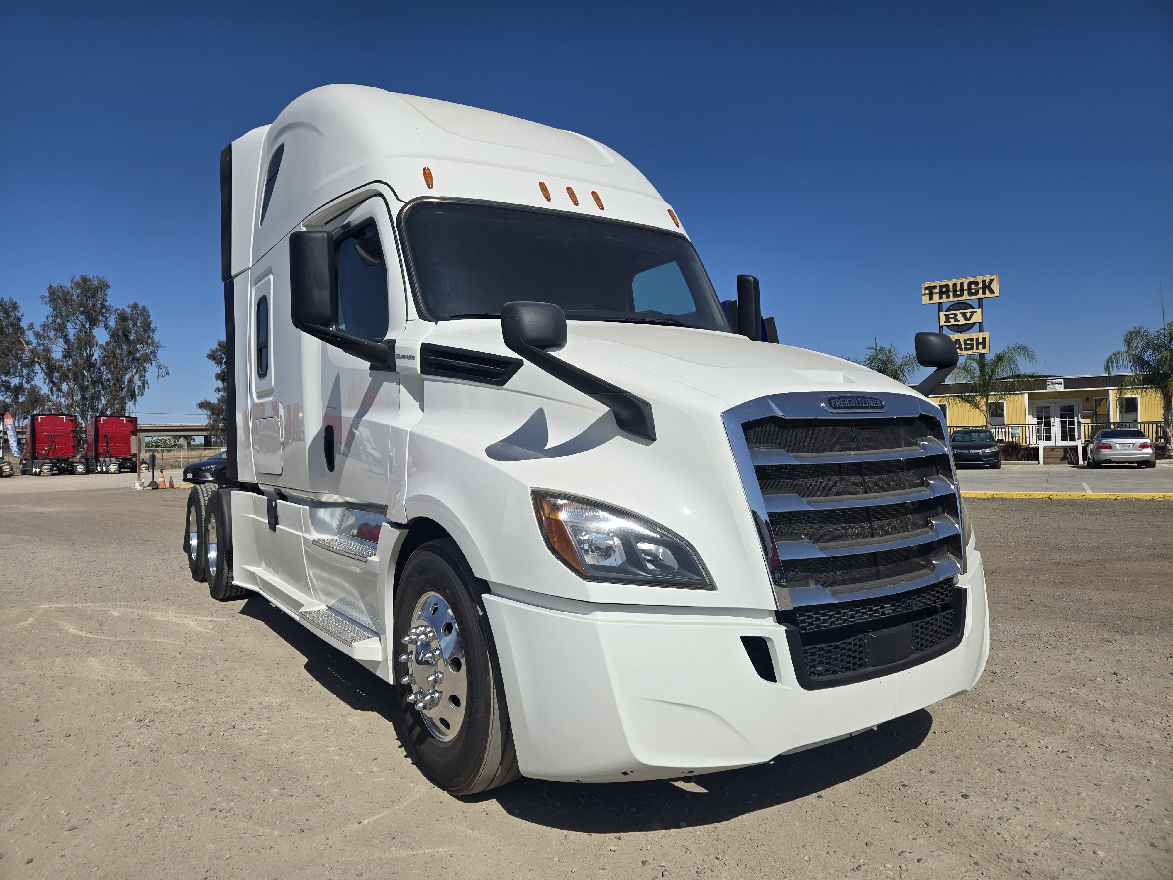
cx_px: 586
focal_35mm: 23
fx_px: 779
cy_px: 440
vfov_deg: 58.9
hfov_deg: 73.9
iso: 25
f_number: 1.8
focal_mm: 5.4
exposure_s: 1/3737
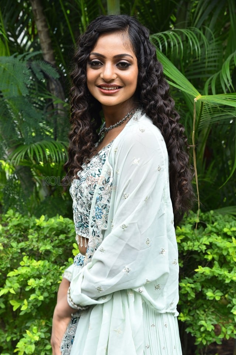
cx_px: 118
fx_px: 737
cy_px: 178
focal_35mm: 75
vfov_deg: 27.0
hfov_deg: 18.2
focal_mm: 75
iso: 400
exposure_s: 1/125
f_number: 5.6
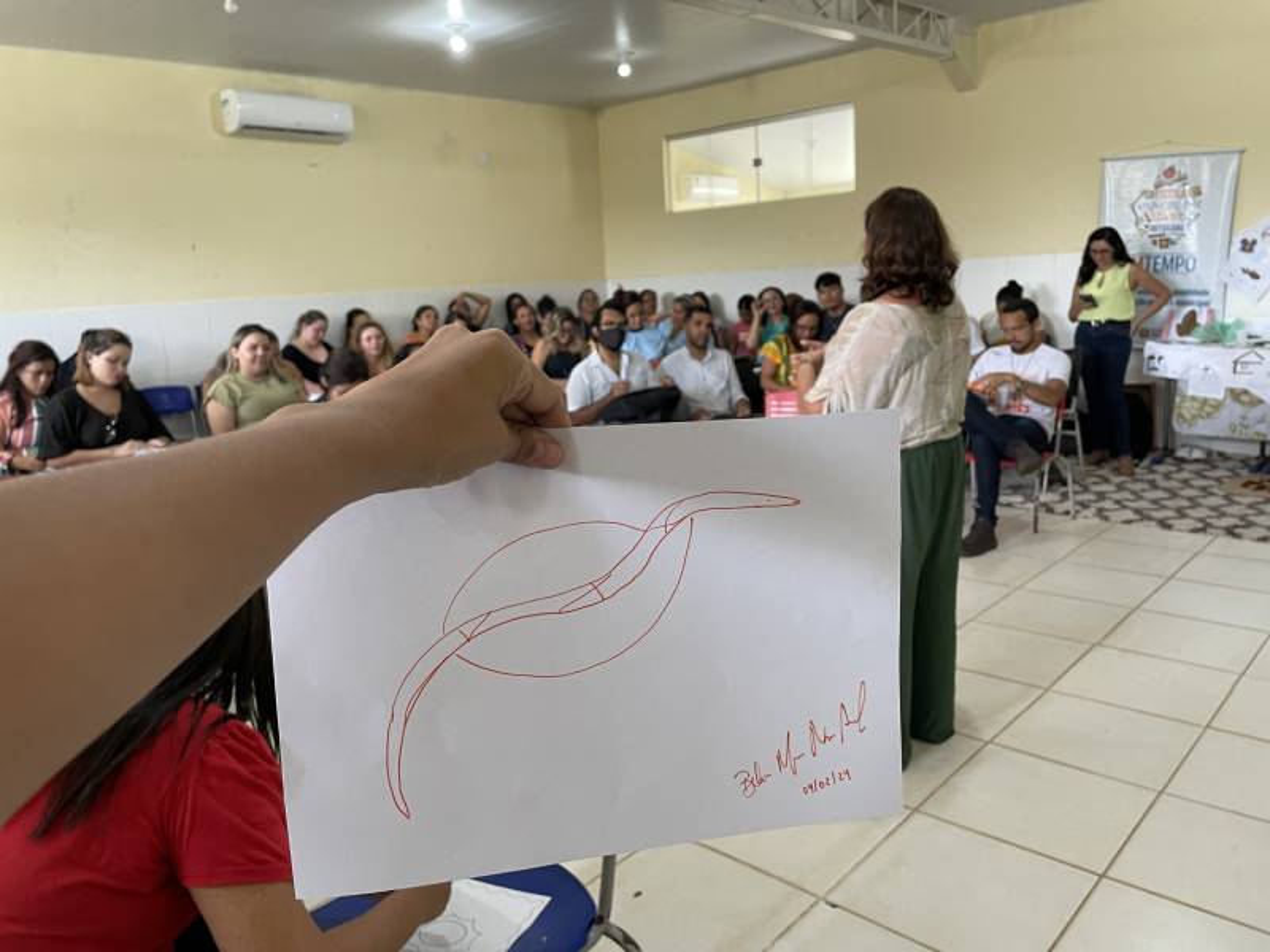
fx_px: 954
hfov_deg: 67.3
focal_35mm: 26
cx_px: 635
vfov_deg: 53.1
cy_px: 476
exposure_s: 1/60
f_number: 1.6
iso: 160
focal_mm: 4.2
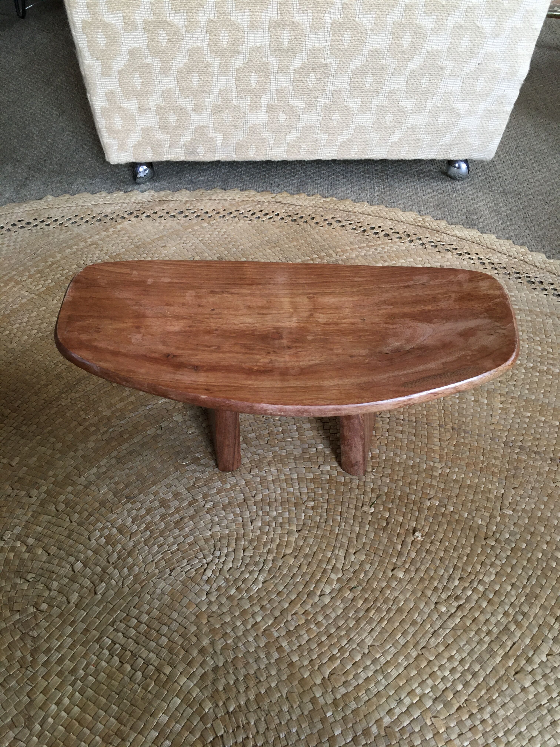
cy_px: 374
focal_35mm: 29
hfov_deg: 48.2
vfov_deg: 61.7
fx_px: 626
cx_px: 280
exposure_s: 1/33
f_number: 2.2
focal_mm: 4.15
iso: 125
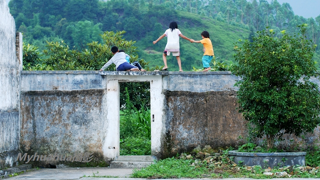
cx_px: 159
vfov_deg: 9.3
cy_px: 73
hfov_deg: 16.5
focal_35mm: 130
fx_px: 1103
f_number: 3.5
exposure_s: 1/250
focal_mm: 82
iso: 250
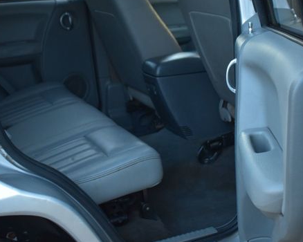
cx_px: 168
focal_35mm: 60
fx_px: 535
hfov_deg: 31.6
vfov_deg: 25.5
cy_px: 115
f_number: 4.2
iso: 1600
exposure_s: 1/15
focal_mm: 29
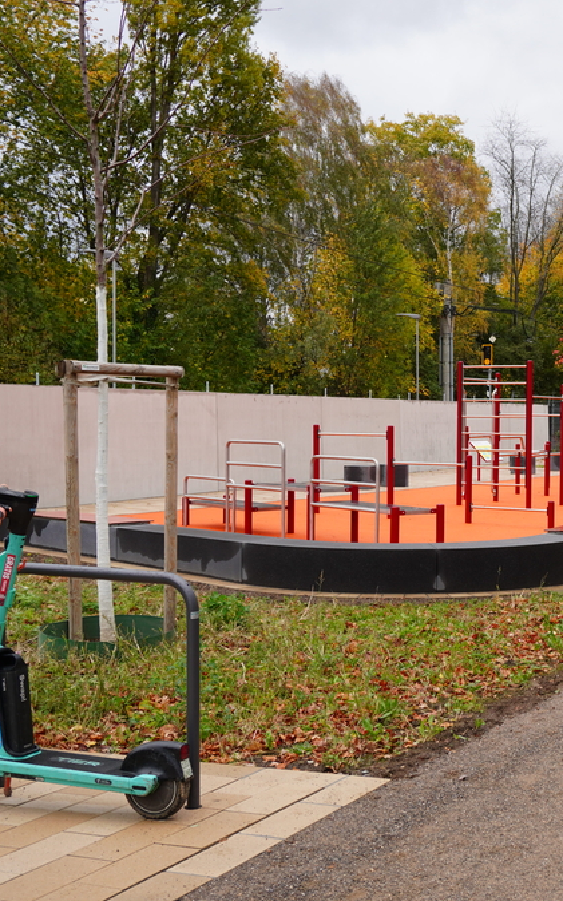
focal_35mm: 49
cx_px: 568
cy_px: 448
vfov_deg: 41.2
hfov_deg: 25.1
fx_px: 1198
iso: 100
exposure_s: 1/80
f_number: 5.6
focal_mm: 21
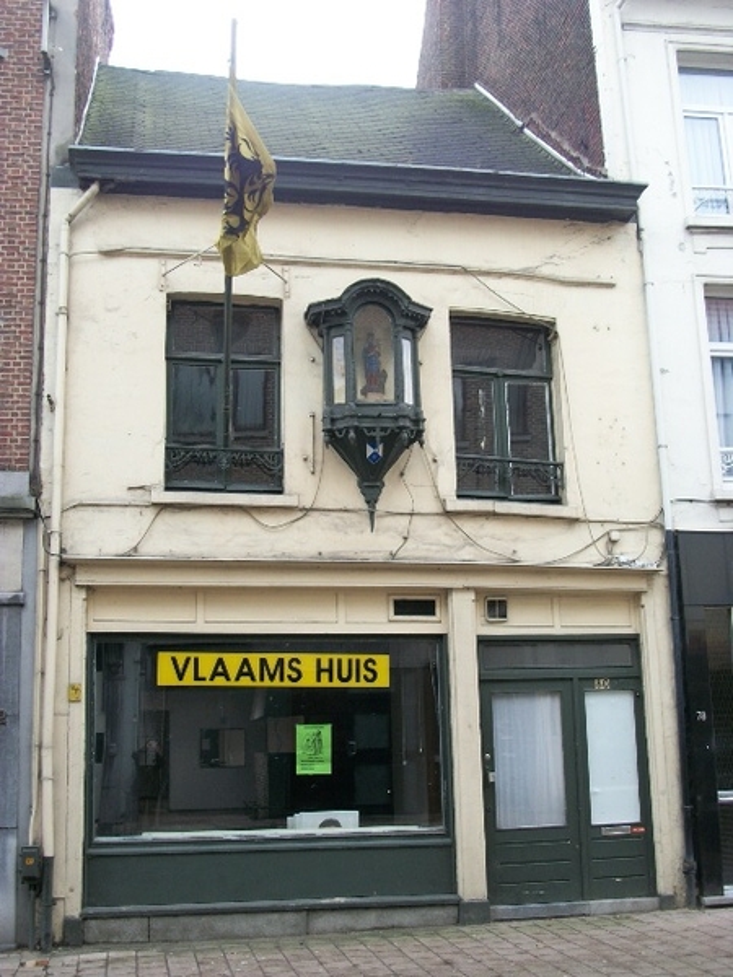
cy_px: 488
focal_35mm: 40
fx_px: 1129
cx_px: 366
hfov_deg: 36.0
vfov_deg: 46.8
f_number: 3.2
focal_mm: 7.1
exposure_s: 1/60
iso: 80
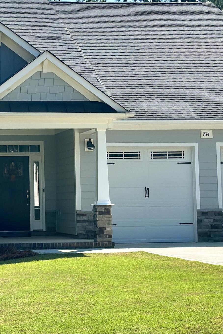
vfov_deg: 18.6
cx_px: -1
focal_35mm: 110
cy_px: 129
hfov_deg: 12.3
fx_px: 1022
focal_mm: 6.86
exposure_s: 1/3731
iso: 80
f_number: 1.78
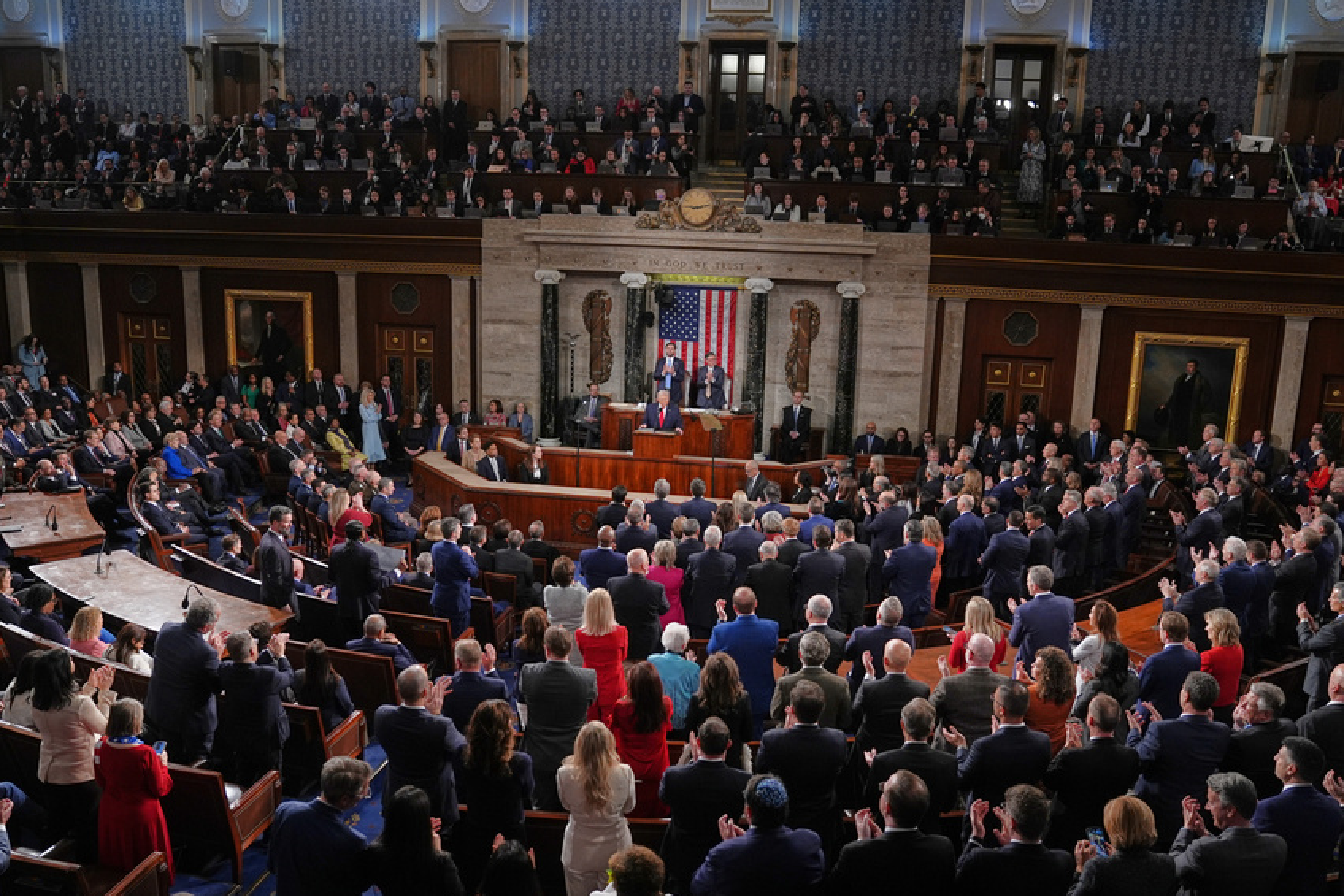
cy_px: 456
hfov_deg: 63.6
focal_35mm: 29
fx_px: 1083
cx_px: 684
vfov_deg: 45.0
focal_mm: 24
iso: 640
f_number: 2.8
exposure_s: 1/400
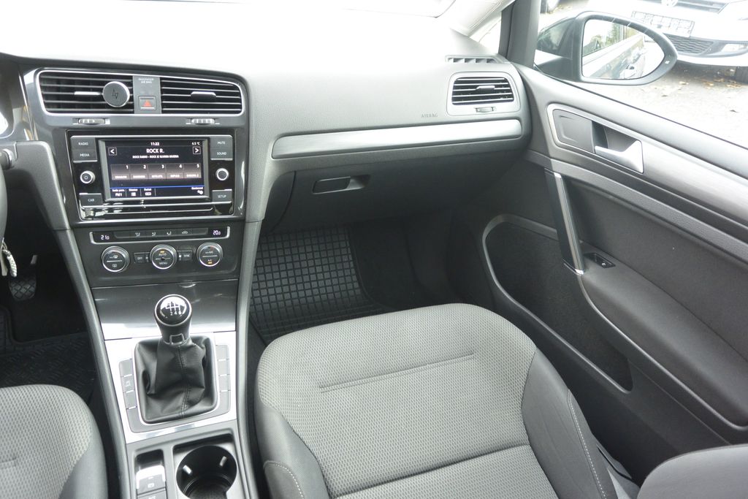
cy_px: 250
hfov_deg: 67.4
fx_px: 561
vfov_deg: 47.9
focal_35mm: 27
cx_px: 374
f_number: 3.5
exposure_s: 1/80
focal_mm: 10
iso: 400
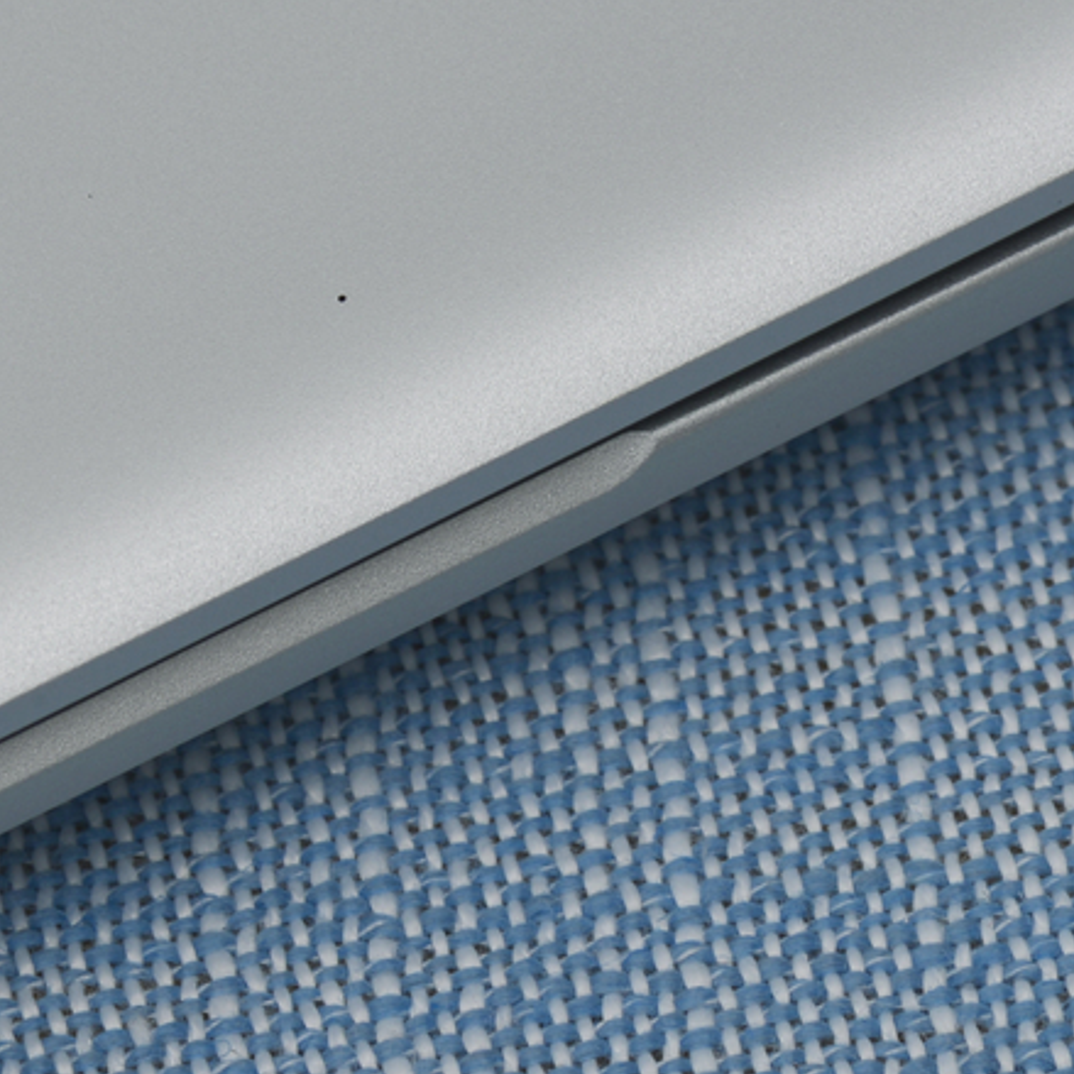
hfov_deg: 7.2
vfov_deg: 7.2
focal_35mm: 244
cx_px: 86
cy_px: 718
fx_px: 8565
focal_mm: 105
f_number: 16
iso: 160
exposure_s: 1/160
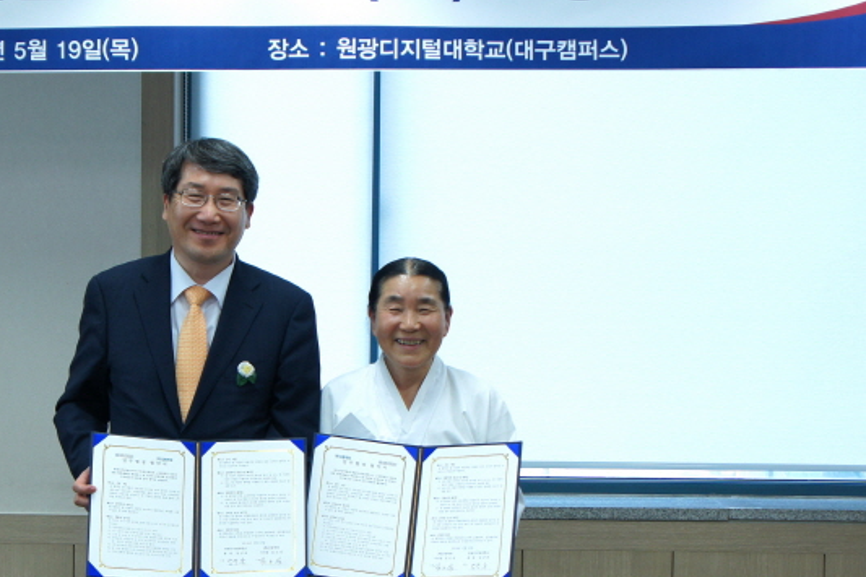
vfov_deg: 22.3
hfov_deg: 32.8
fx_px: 1461
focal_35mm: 61
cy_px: 293
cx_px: 294
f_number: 4.5
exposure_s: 1/50
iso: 200
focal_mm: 27
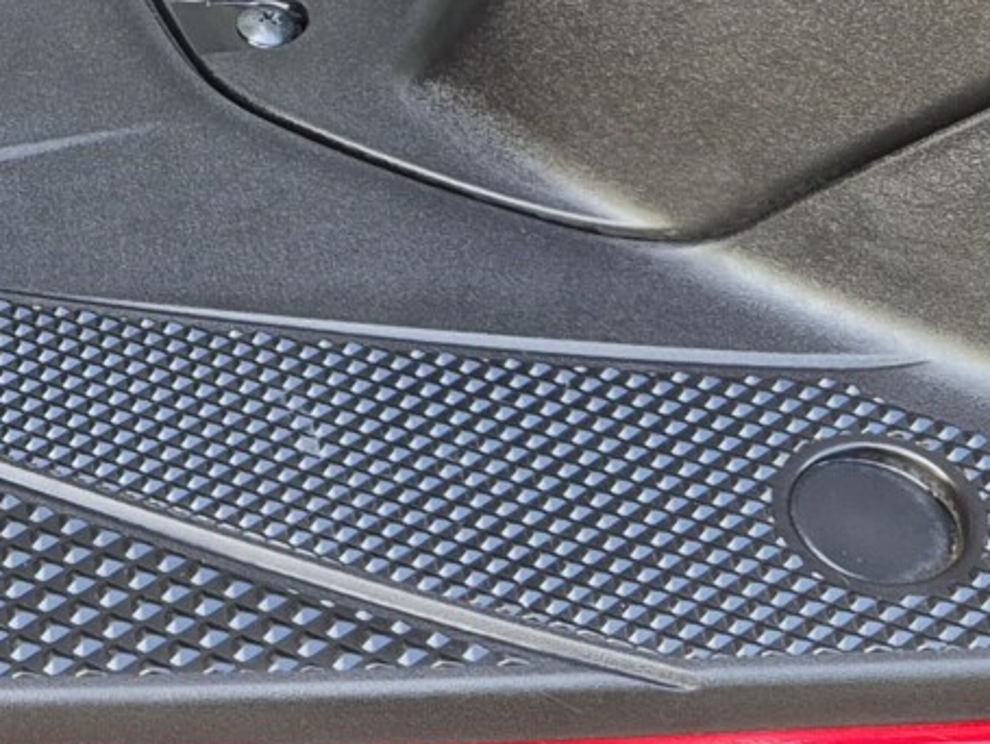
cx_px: -255
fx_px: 2891
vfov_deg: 14.2
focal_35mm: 101
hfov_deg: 18.3
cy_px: -187
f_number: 1.8
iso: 250
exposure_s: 1/180
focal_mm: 5.4
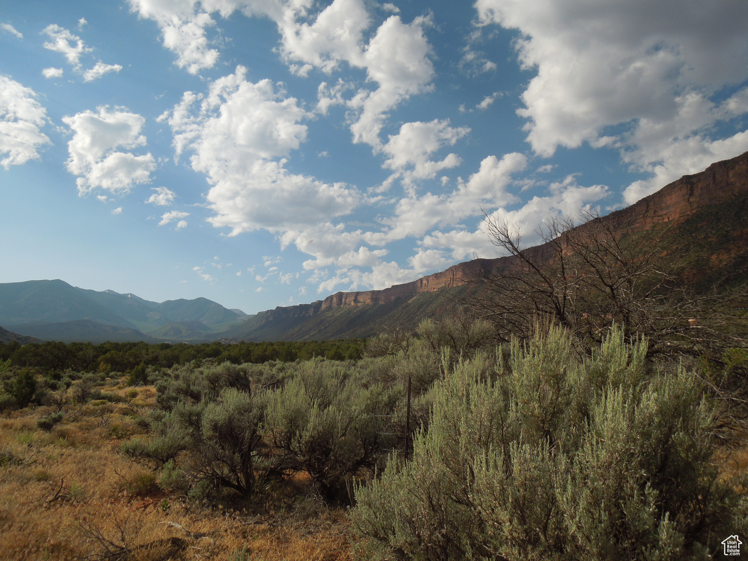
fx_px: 540
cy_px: 280
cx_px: 374
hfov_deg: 69.4
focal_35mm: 25
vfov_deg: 54.9
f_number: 6.6
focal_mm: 4.5
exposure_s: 1/640
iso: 100
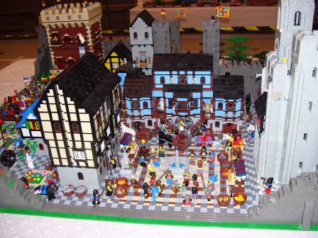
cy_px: 119
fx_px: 331
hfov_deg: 51.4
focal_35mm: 36
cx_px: 159
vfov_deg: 39.7
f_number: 2.7
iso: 80
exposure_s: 1/60
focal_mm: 6
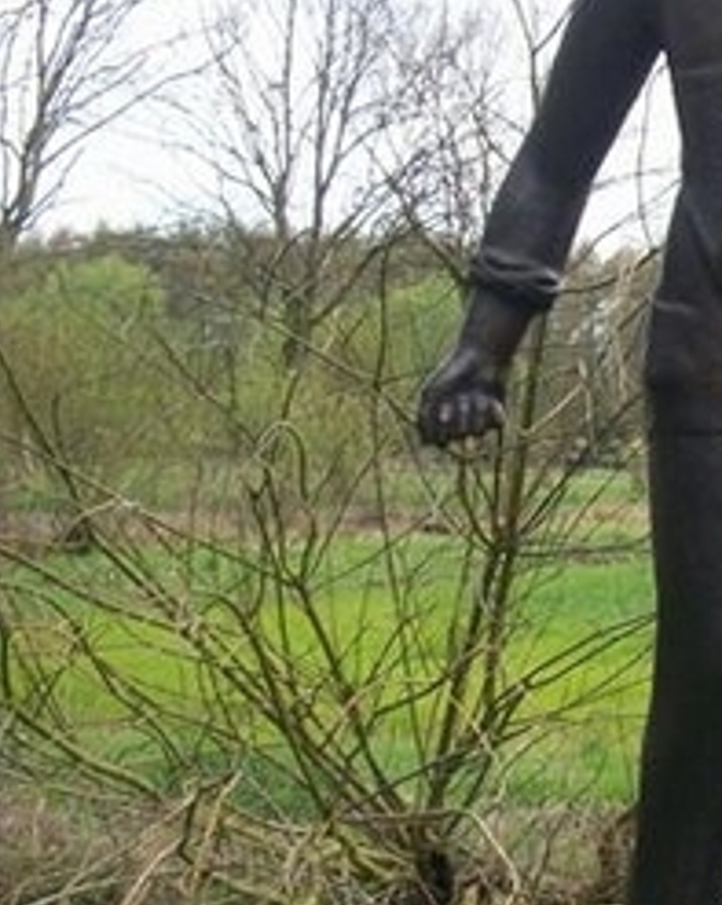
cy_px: 619
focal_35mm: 76
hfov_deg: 19.2
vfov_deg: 24.9
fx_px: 2034
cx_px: 821
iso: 80
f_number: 8.8
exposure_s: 1/40
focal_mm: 5.7
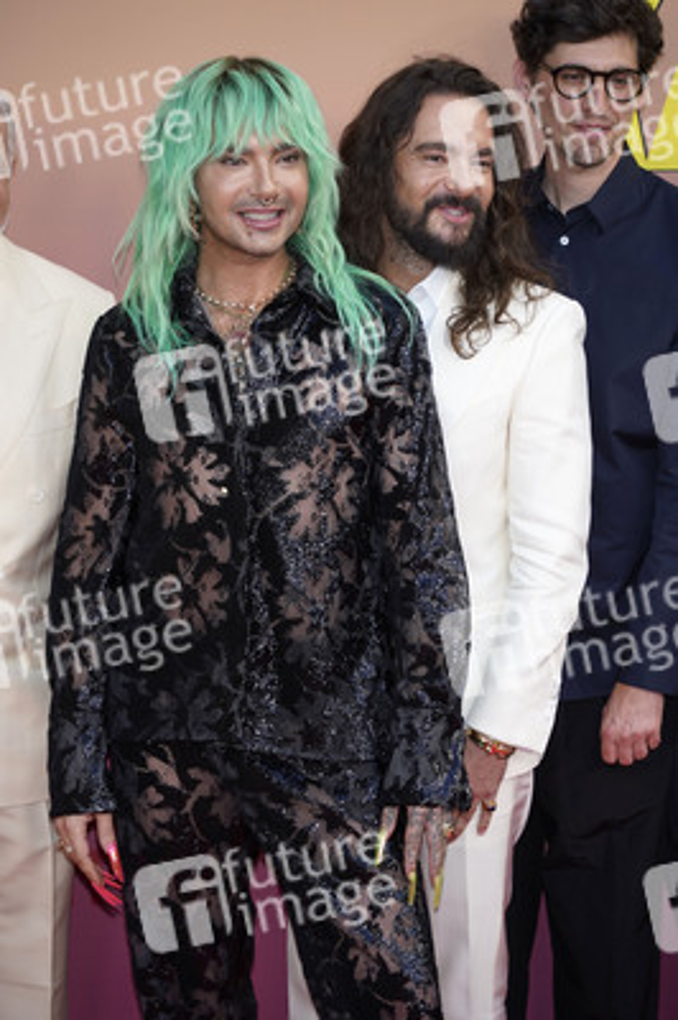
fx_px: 2971
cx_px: 339
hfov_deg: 13.0
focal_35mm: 105
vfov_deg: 19.5
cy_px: 510
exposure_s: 1/160
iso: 320
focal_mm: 105
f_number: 5.6
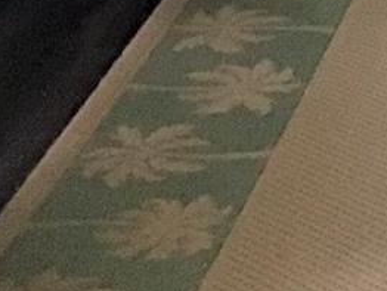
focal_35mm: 189
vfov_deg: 7.4
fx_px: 2115
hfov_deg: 9.9
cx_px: 681
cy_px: -412
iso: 200
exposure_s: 1/30
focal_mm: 3.3
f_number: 2.4
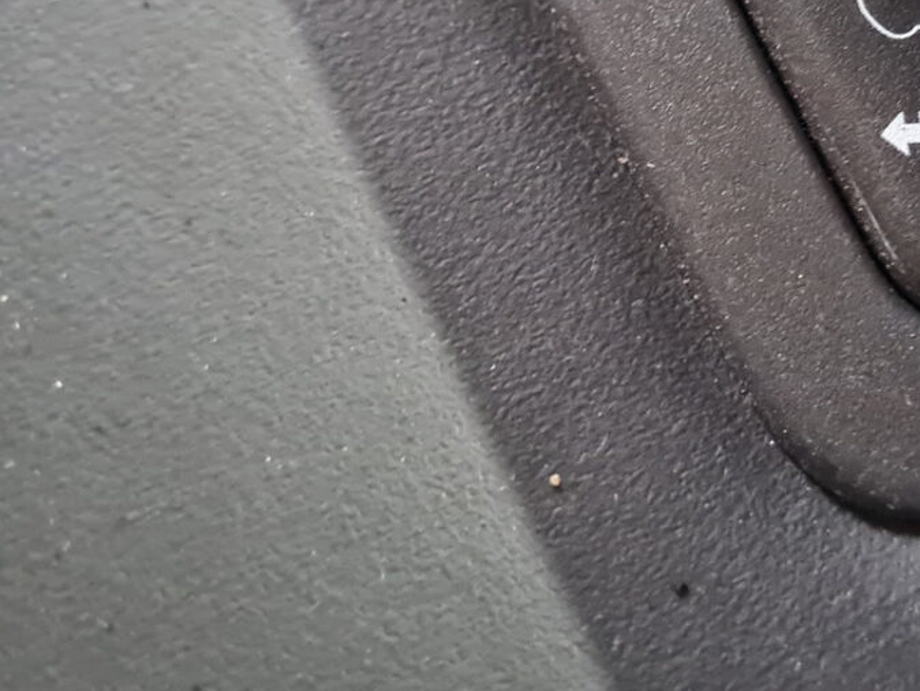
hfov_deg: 34.5
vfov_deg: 26.7
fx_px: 1436
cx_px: 726
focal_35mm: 54
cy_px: 173
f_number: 1.8
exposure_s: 1/13
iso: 1250
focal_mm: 5.4
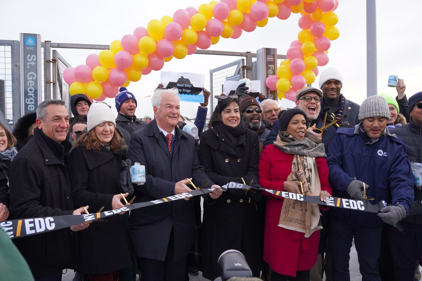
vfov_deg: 42.5
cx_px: 211
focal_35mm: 31
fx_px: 362
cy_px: 140
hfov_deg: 60.4
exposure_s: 1/200
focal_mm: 20.6
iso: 100
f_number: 4
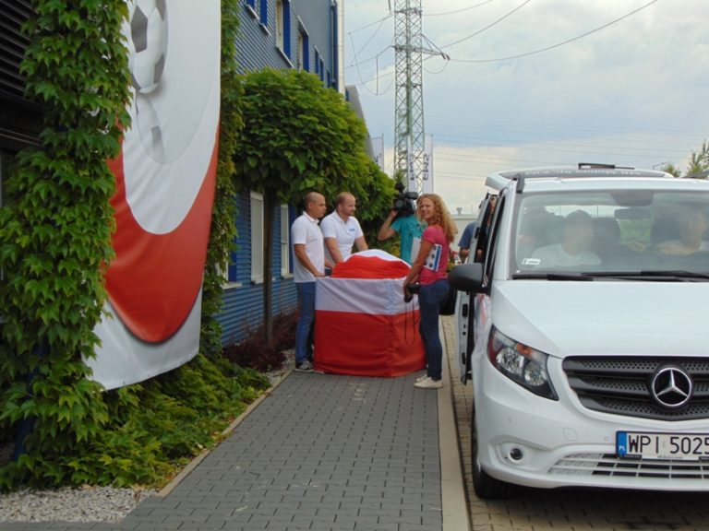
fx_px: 1229
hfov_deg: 32.2
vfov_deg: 24.4
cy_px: 266
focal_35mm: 60
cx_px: 354
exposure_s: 1/640
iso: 80
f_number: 3.6
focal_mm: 10.8
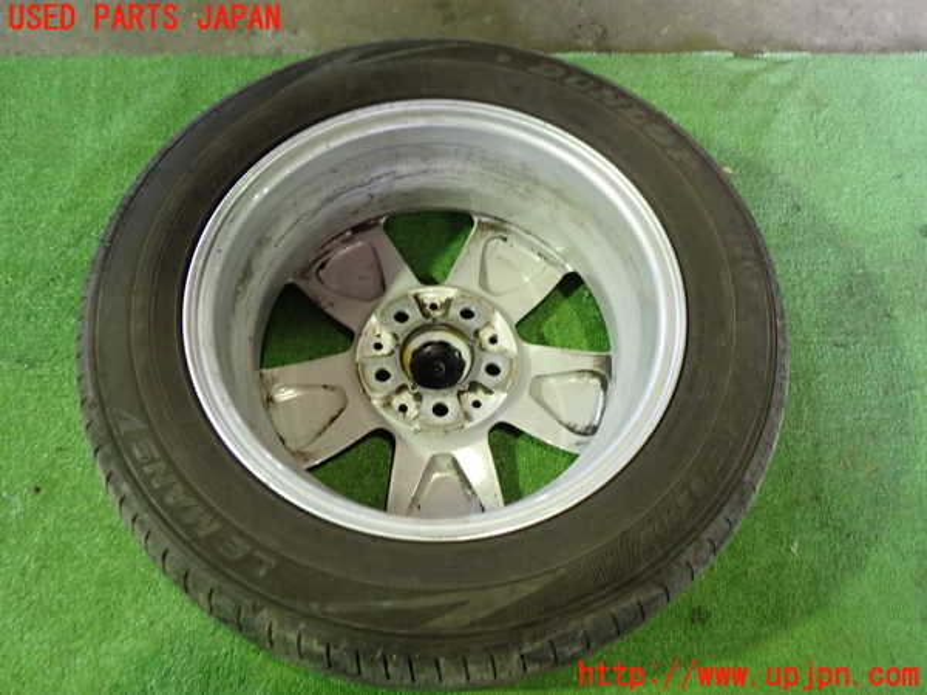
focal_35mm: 30
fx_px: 803
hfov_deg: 60.0
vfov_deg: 46.8
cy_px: 348
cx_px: 464
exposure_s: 1/30
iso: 640
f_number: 2.3
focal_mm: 5.4
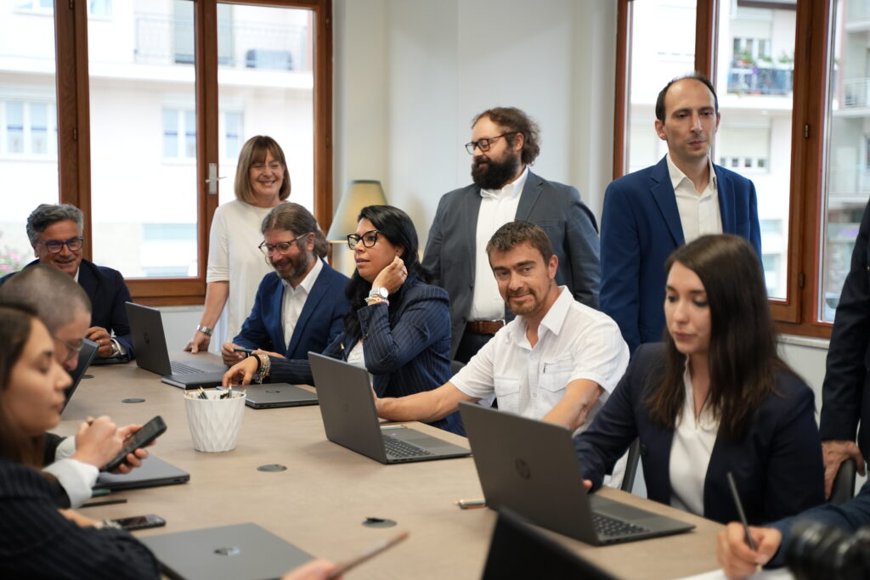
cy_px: 290
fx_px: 1378
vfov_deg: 23.8
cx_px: 435
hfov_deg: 35.0
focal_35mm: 57
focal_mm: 57
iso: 1600
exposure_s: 1/500
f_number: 2.8
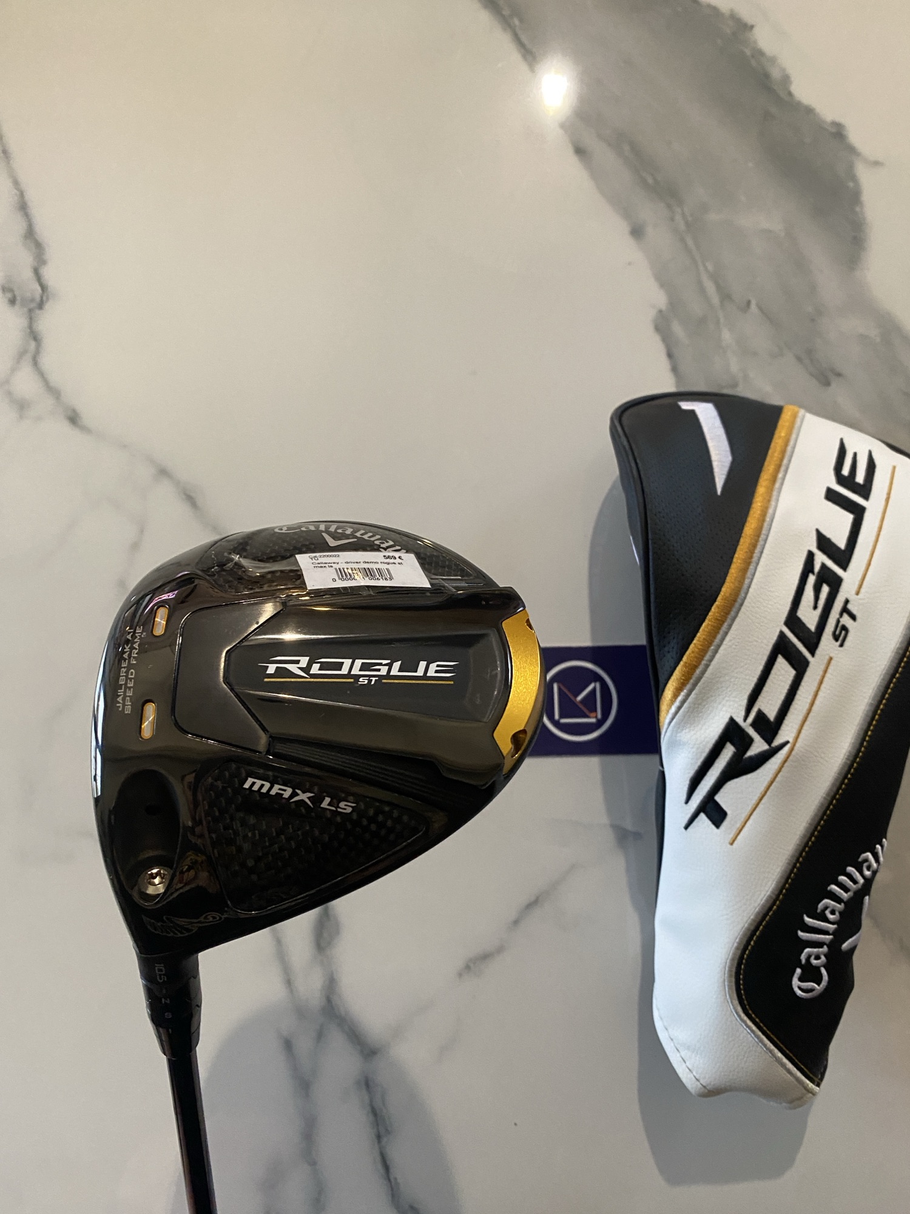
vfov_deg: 67.3
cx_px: 455
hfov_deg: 53.1
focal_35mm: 26
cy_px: 607
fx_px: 911
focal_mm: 4.25
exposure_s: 1/50
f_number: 1.8
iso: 400
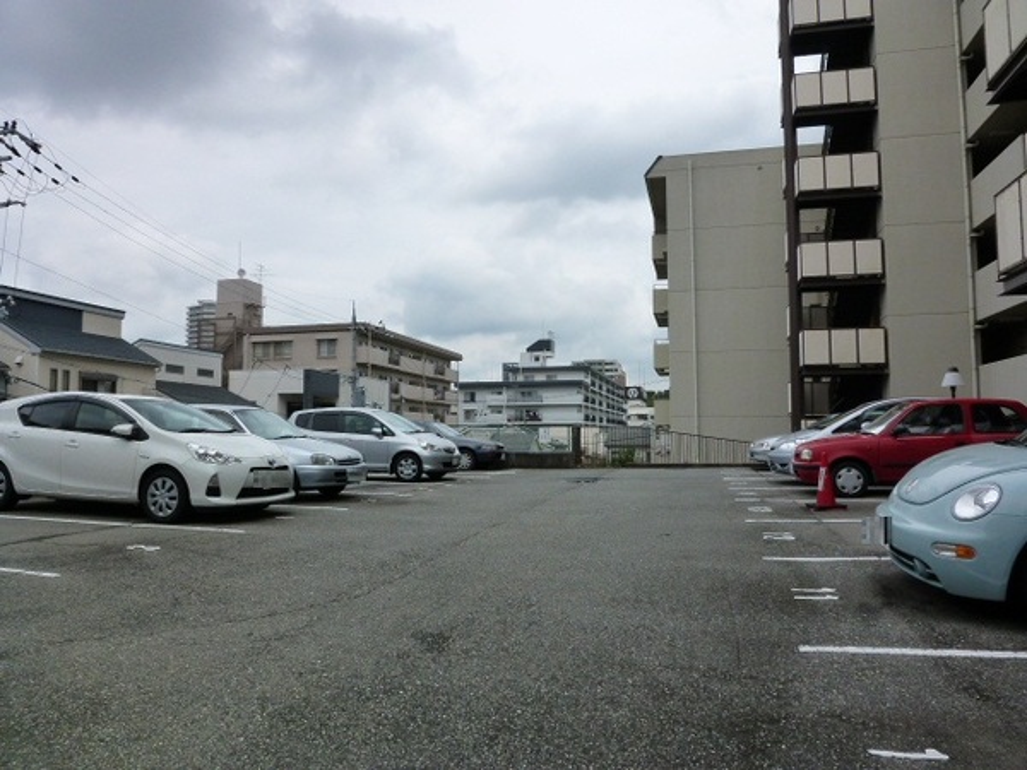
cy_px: 385
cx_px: 514
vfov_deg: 56.8
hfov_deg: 71.6
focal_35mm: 24
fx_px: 712
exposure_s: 1/640
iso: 160
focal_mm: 4.3
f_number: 5.6
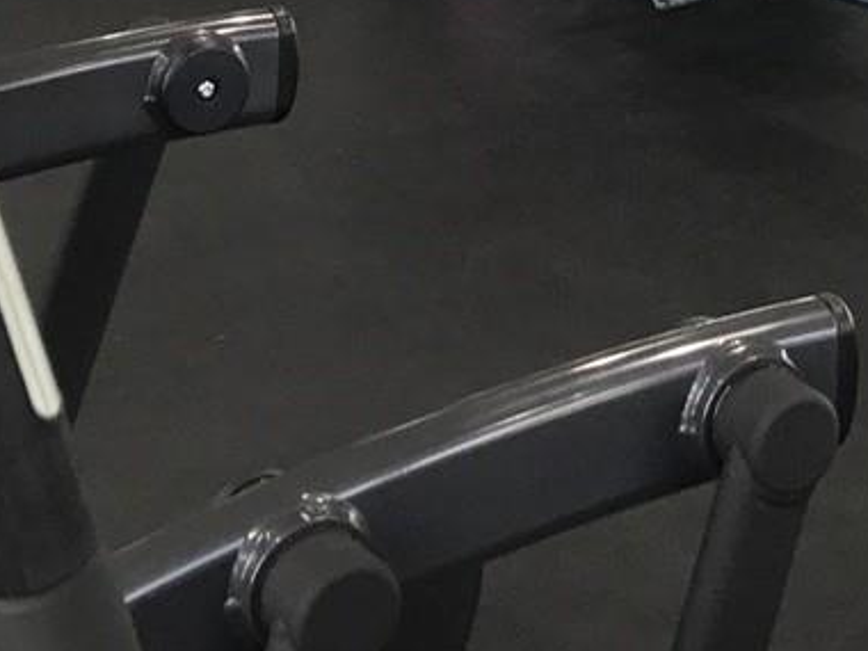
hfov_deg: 16.3
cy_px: -491
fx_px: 2959
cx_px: 900
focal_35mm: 118
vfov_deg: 11.7
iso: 40
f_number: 1.8
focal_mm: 3.99
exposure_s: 1/120
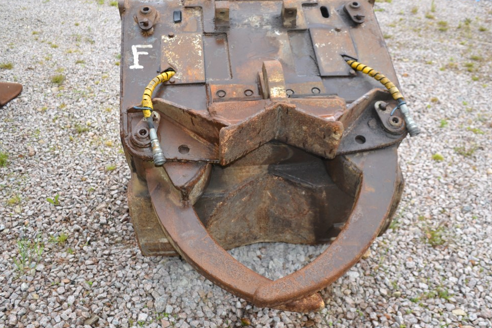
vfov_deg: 41.1
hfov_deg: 58.7
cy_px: 182
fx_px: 437
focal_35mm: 32
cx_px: 253
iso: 140
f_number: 4
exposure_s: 1/125
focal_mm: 18
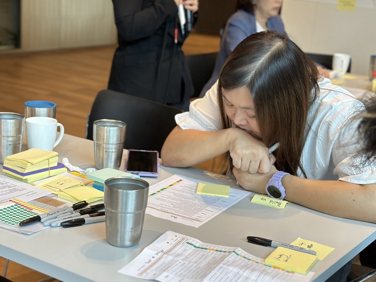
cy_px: 156
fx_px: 706
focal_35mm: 65
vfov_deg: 22.6
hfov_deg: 29.8
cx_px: 159
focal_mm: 6.86
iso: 64
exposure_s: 1/135
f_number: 1.78
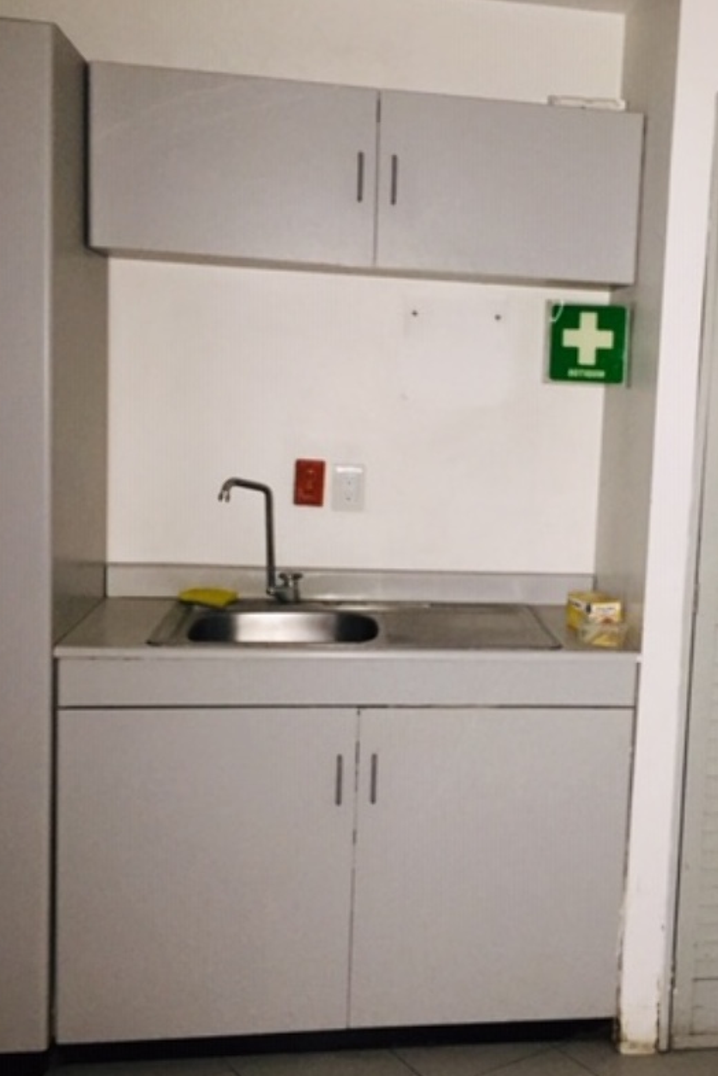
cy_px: 543
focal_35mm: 41
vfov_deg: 47.4
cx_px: 579
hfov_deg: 31.7
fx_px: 1226
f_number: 2.2
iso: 320
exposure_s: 1/16
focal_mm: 4.15
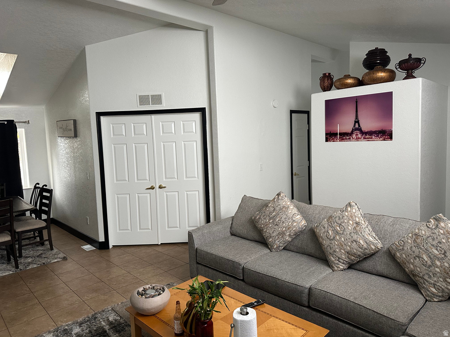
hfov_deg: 71.6
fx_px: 312
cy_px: 168
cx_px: 225
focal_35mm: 24
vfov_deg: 56.8
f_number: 1.78
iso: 320
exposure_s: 1/60
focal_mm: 6.86
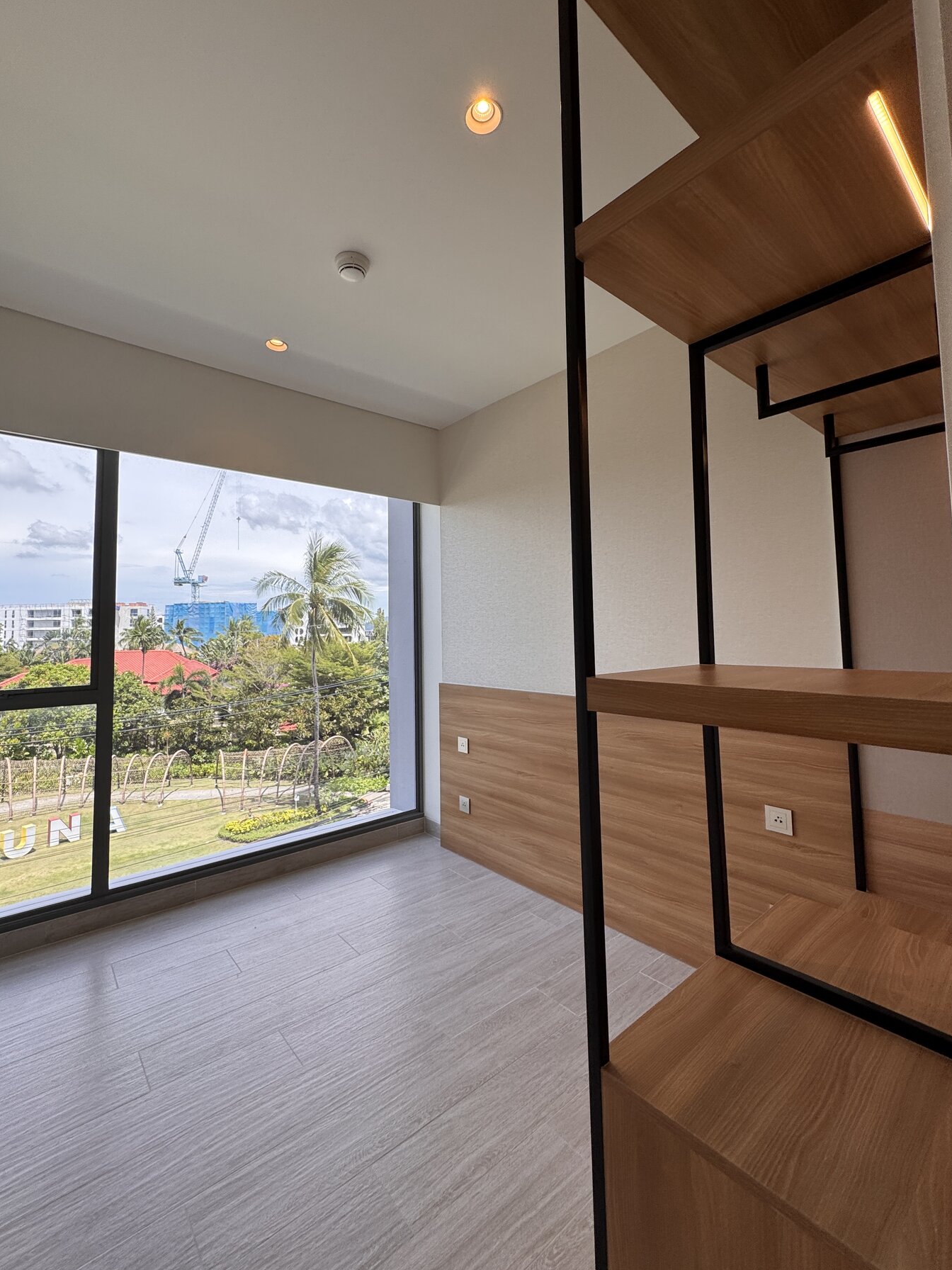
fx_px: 550
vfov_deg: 98.1
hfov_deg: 81.7
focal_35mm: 15
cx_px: 453
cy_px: 596
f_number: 2.2
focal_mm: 2.22
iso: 40
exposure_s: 1/269
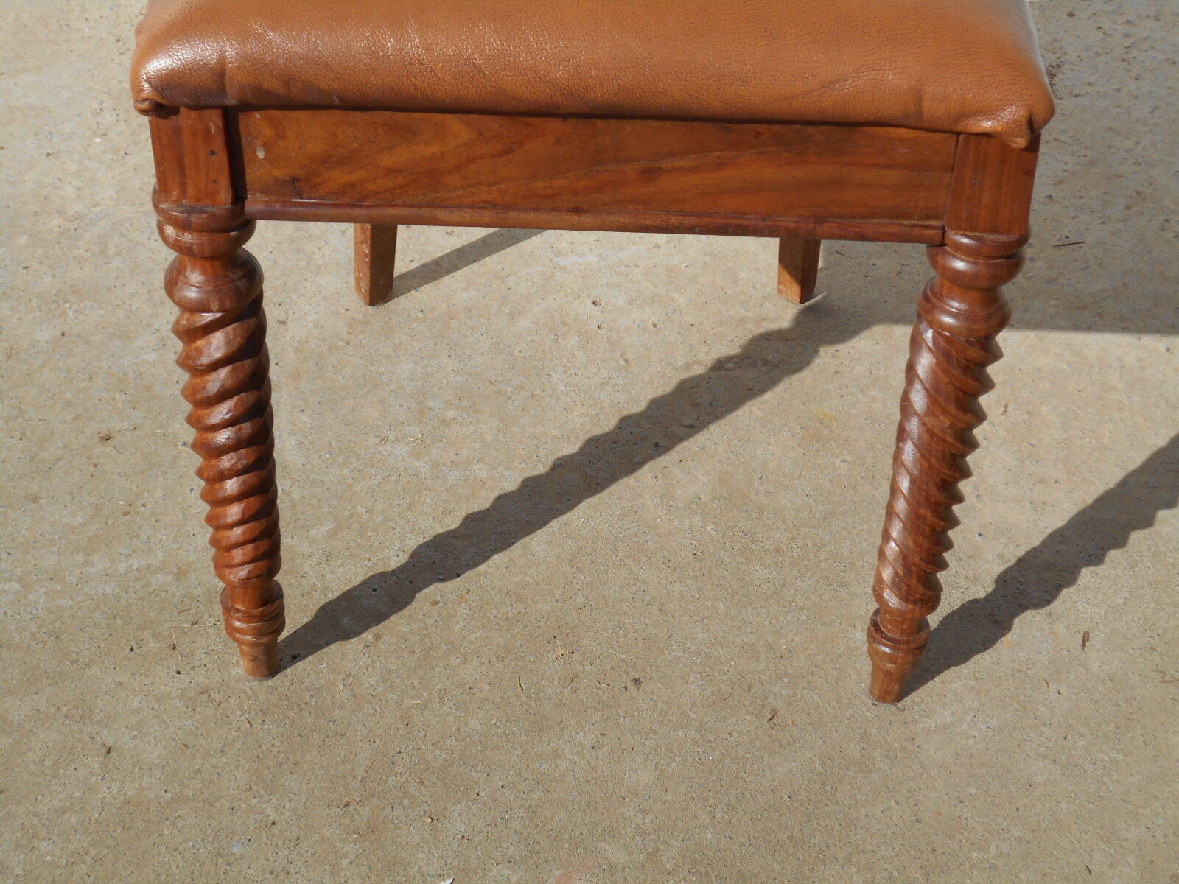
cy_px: 442
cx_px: 590
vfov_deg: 25.2
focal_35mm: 58
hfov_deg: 33.2
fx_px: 1975
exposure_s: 1/640
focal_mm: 10
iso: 80
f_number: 4.9
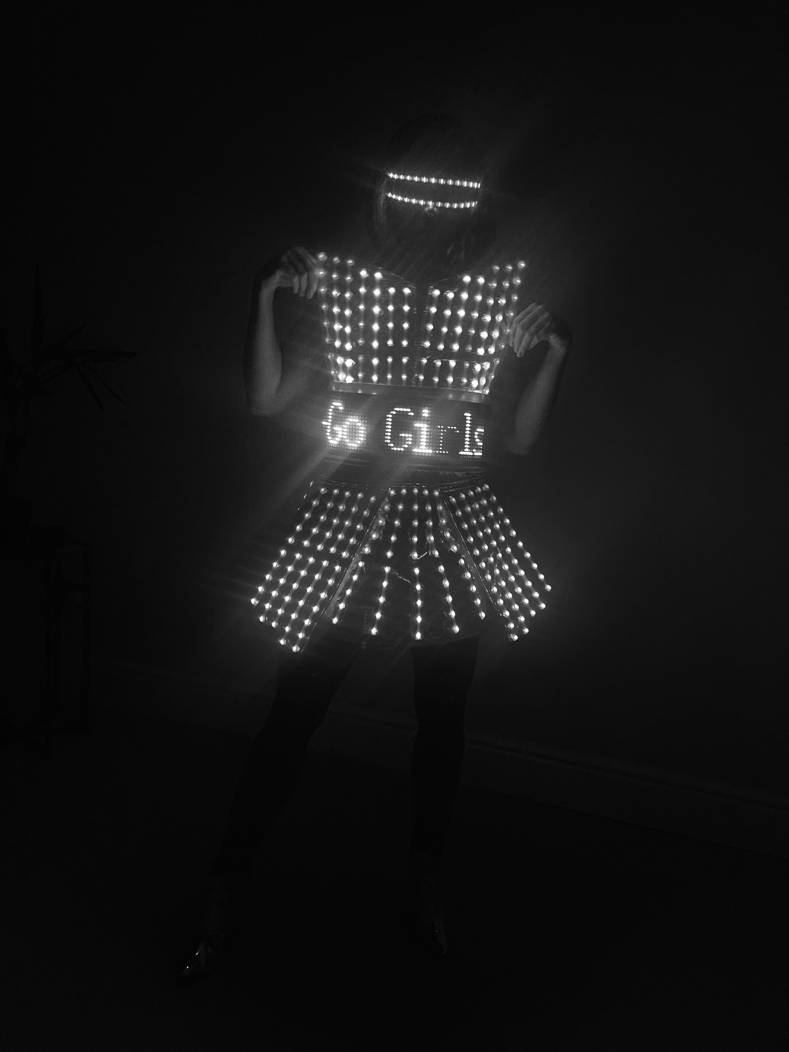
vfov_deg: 69.4
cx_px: 394
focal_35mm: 25
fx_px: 760
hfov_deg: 54.9
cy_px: 526
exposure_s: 1/28
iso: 640
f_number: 1.6
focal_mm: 5.1
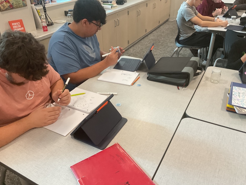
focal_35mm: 30
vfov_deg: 46.8
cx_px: 121
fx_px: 213
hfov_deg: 60.0
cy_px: 90
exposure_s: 1/60
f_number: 1.8
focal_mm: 3
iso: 200
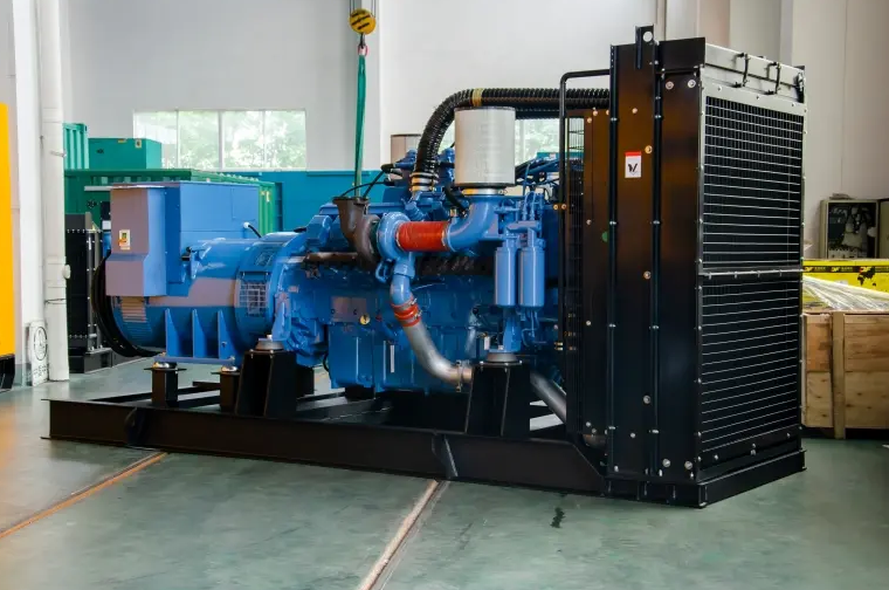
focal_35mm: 60
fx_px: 1479
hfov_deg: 33.4
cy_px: 295
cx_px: 432
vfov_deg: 22.5
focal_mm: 38
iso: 160
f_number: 5.6
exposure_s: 1/2.5
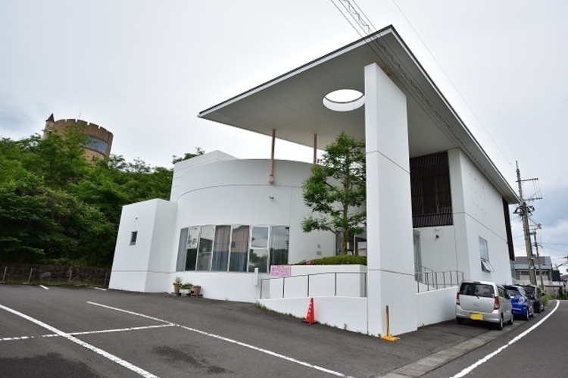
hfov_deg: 77.4
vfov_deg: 56.1
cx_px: 284
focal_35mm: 22
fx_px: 355
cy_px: 189
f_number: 4.5
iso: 160
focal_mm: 15
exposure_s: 1/1000
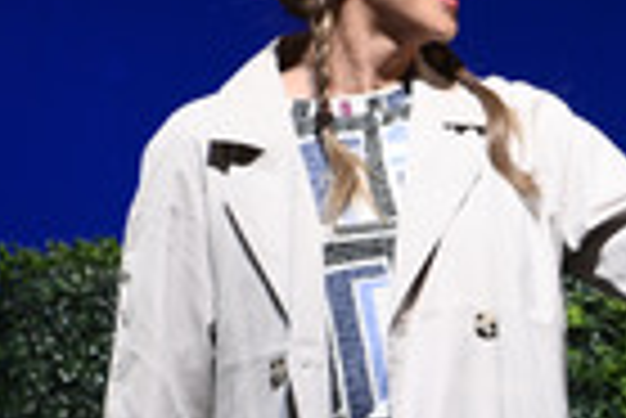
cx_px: 790
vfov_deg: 2.0
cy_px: 351
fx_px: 11854
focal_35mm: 681
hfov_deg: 3.0
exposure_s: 1/250
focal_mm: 210
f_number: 5.6
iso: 4000
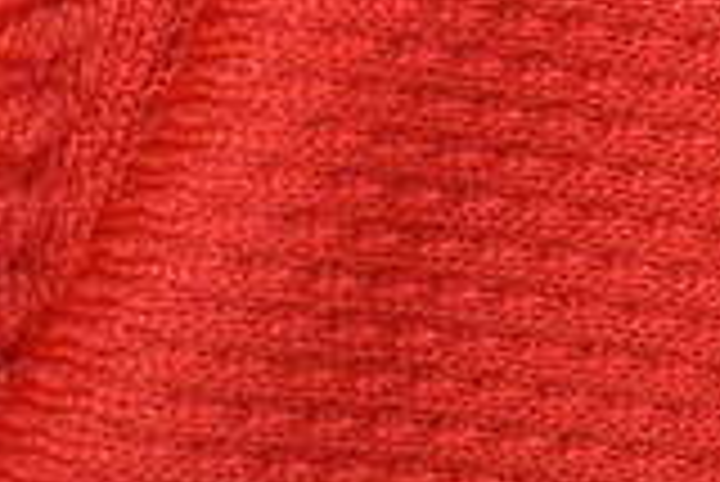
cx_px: 880
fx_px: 5625
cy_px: -493
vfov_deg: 4.8
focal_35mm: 281
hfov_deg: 7.3
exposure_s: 1/40
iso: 400
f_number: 11
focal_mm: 30
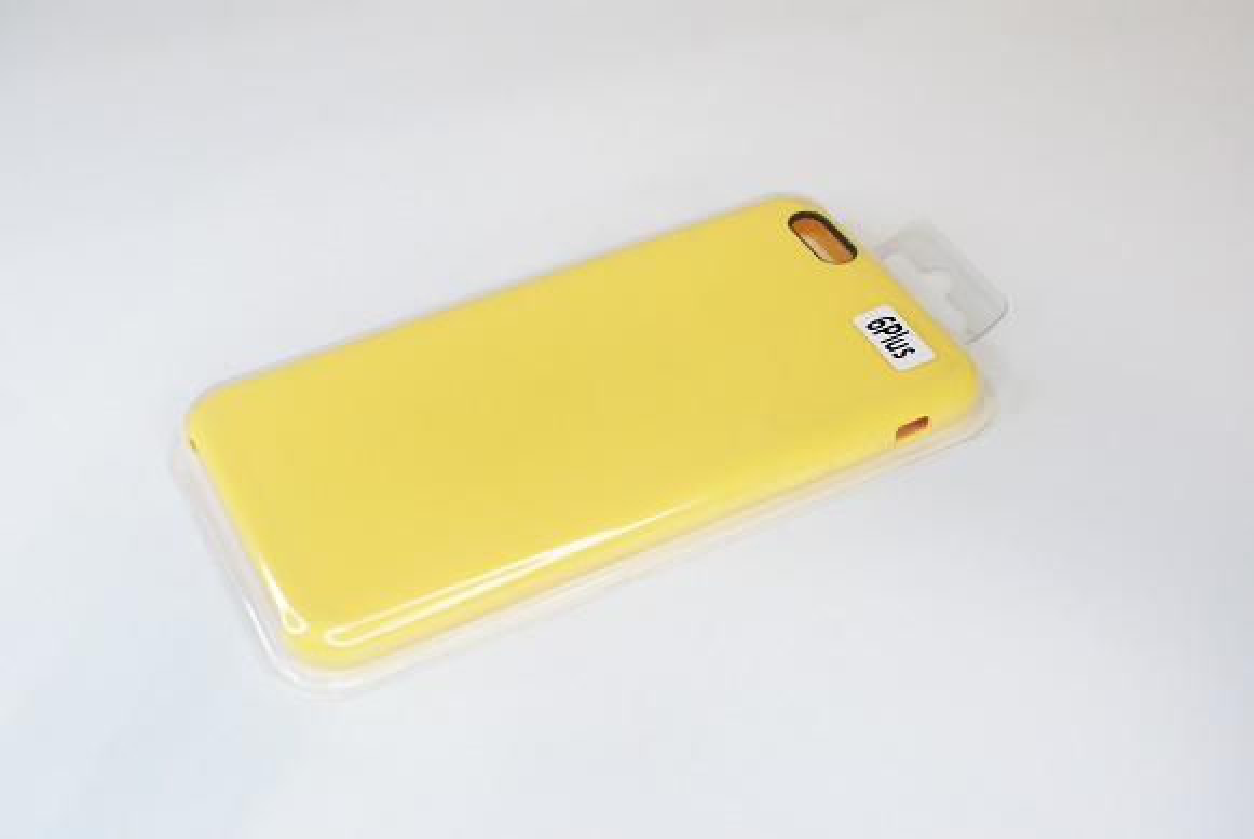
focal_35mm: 52
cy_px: 420
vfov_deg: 25.8
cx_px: 627
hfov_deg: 37.8
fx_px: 1831
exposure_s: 1/160
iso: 1600
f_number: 5.6
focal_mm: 35
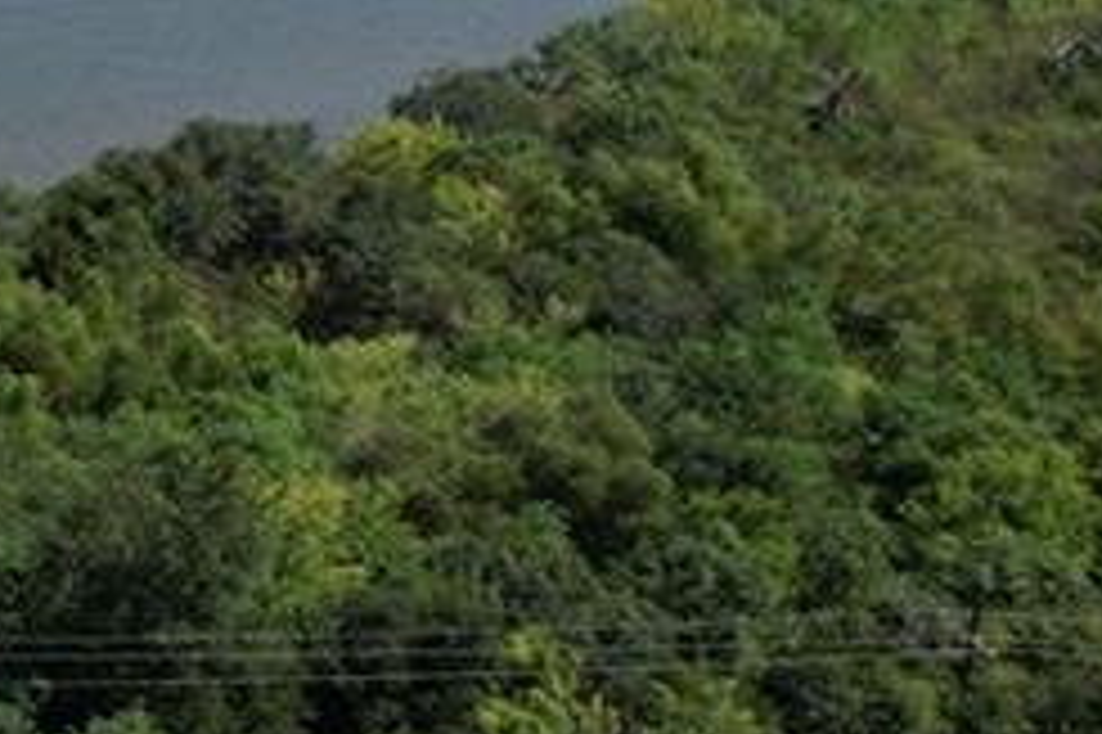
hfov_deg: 16.4
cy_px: -342
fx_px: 2814
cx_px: -1151
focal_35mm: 92
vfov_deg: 14.0
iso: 100
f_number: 2.8
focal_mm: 8.38
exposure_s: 1/2000
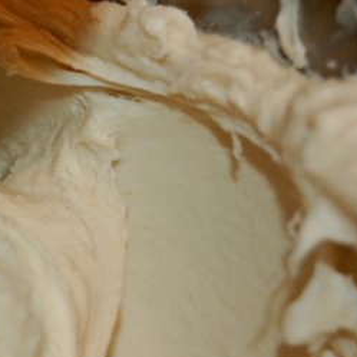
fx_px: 1494
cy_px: 184
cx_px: 29
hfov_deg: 13.5
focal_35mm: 128
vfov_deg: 13.6
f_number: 5.6
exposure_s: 1/60
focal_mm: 52
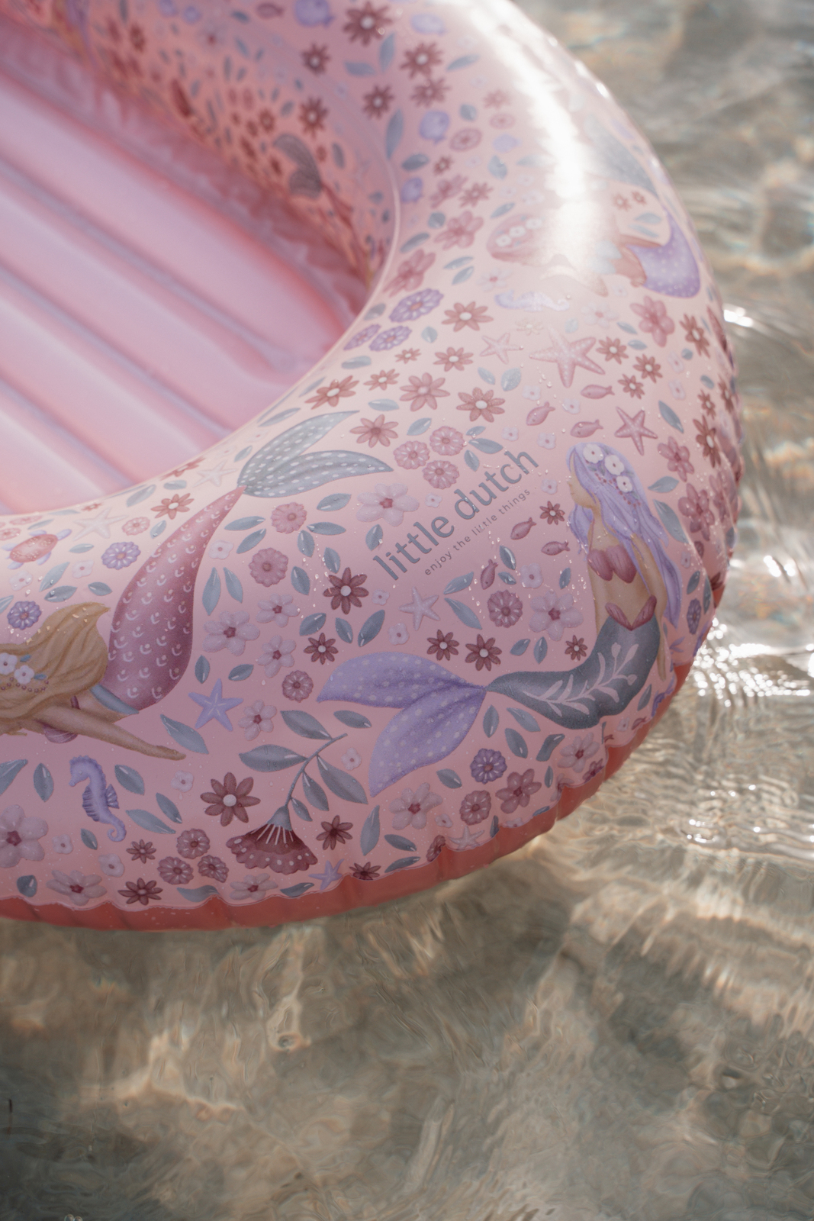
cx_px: 407
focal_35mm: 75
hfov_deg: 18.2
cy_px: 610
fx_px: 2543
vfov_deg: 27.0
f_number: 5.6
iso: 100
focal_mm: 75
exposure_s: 1/500
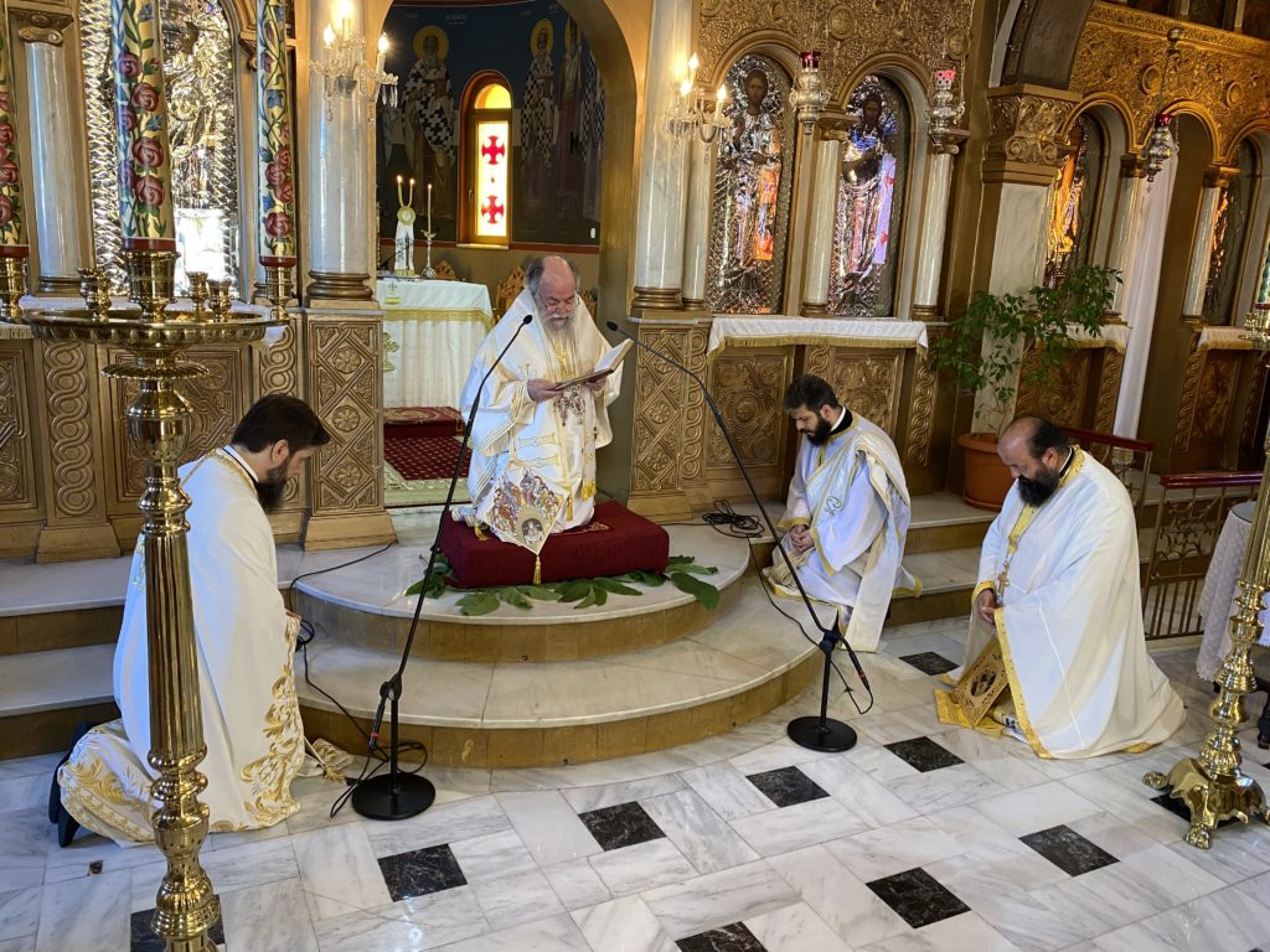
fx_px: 954
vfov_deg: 53.1
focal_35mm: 26
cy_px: 476
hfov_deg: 67.3
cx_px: 635
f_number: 1.8
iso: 125
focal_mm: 4.25
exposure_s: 1/50
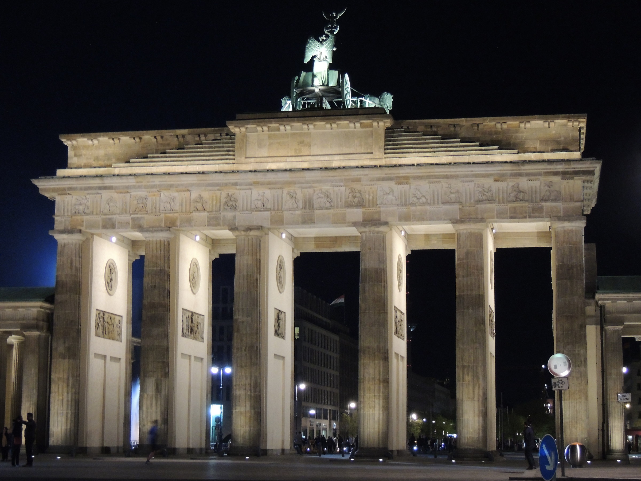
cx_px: 320
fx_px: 1296
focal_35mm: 70
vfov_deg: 21.0
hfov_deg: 27.8
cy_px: 240
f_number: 3.9
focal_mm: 12.4
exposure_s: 1/10
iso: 800
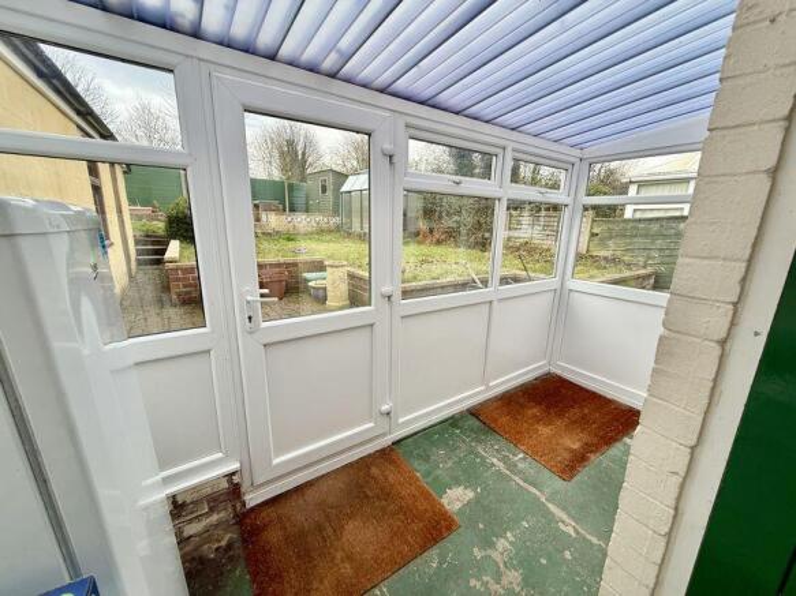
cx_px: 398
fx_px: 322
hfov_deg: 102.1
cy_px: 298
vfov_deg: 85.7
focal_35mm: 14
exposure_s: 1/99
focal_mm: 2.22
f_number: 2.2
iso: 64
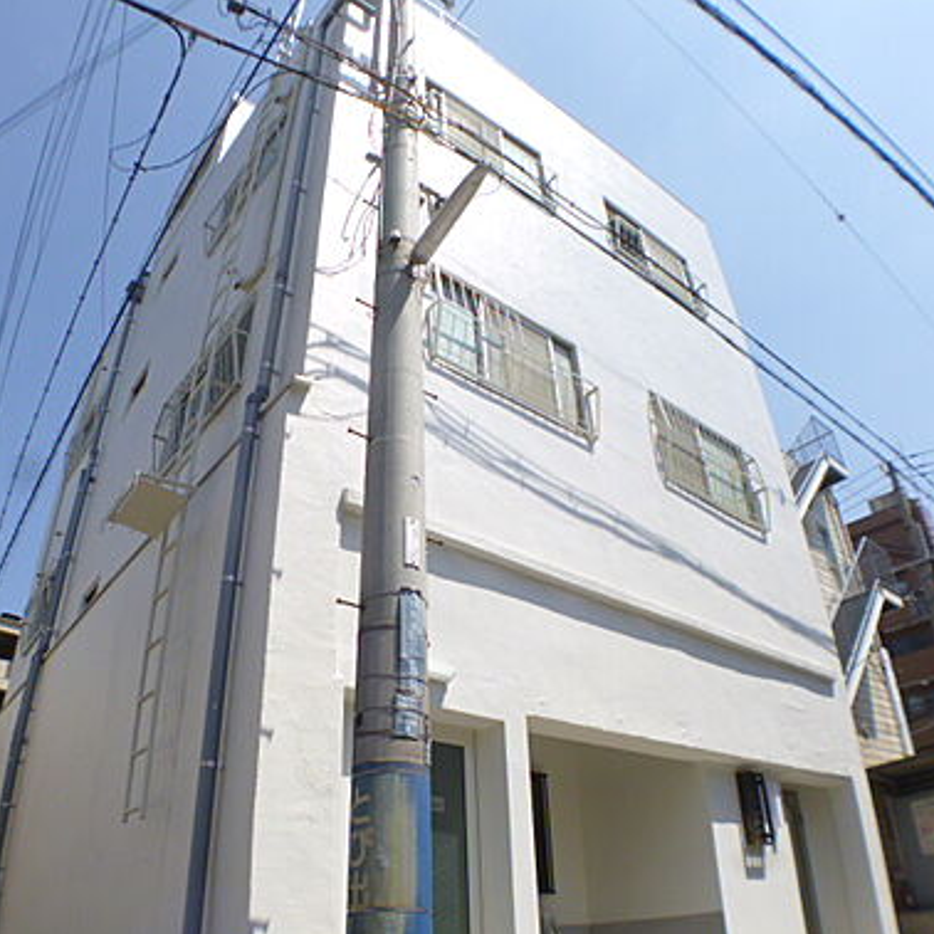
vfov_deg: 43.9
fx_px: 1160
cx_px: 420
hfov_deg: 43.8
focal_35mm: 38
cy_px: 468
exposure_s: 1/1300
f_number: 2.9
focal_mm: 5.7
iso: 100
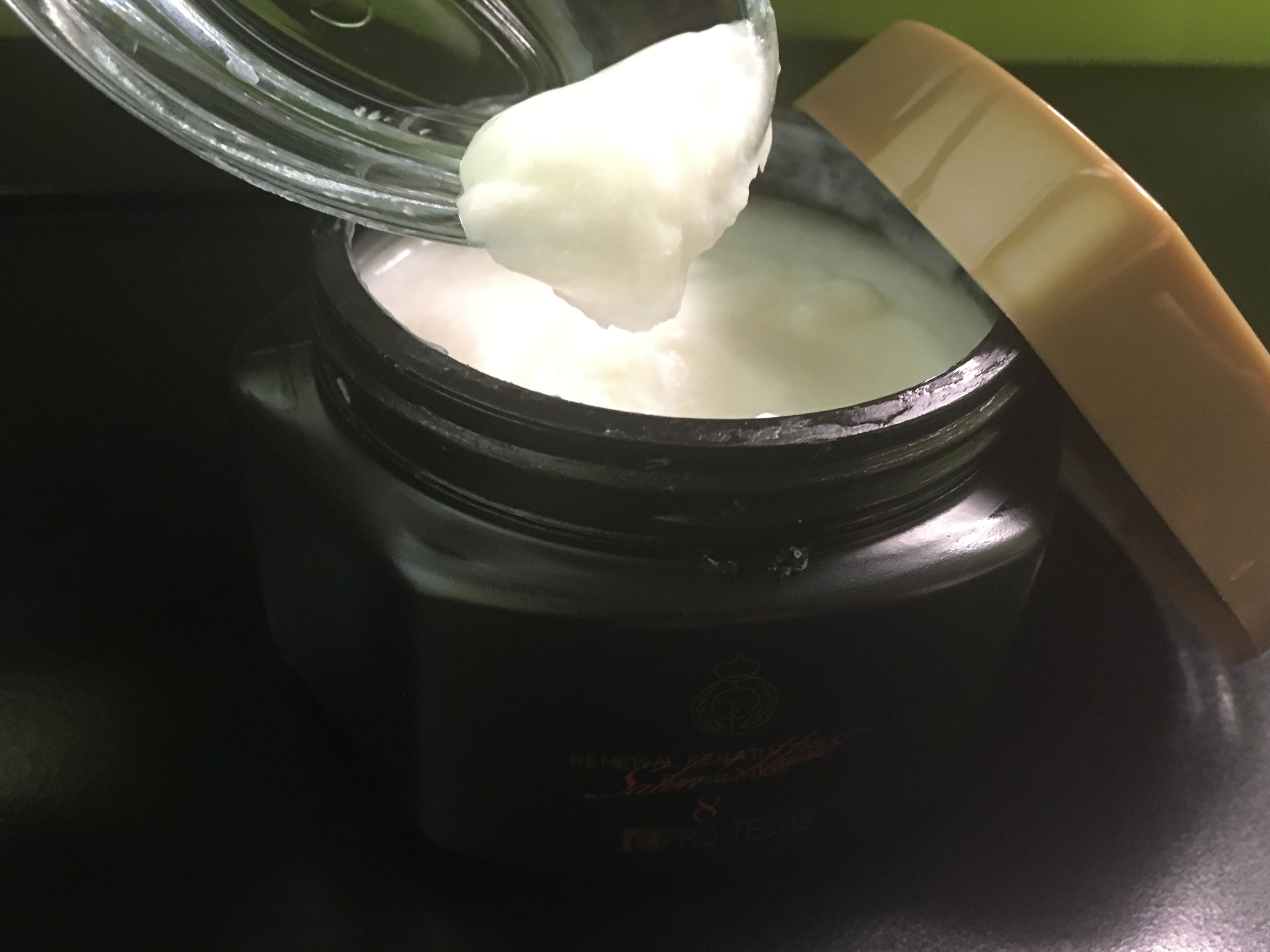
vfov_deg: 46.8
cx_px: 654
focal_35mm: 30
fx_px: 1101
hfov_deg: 60.0
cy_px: 484
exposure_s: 1/10
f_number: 2.2
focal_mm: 4.15
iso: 100
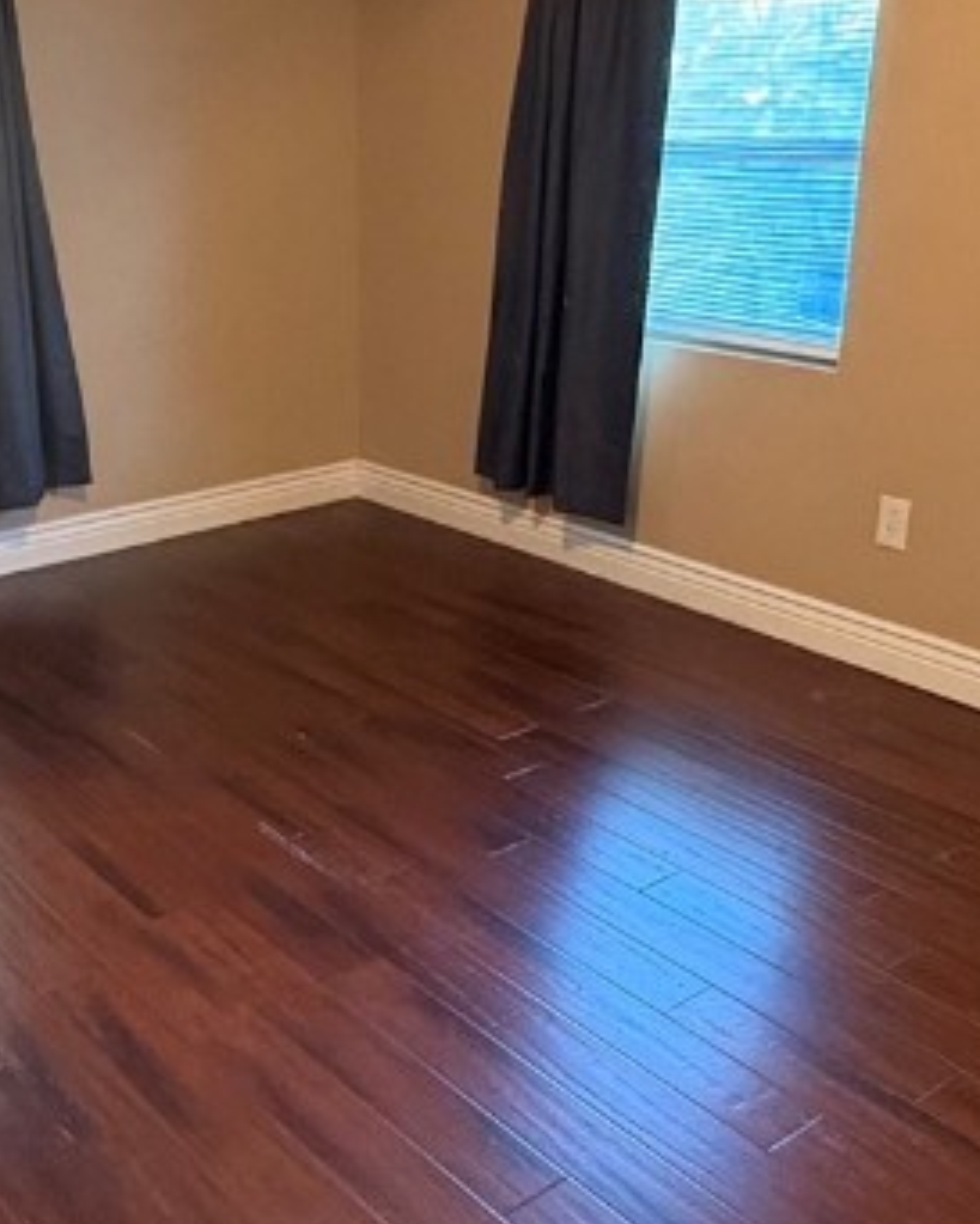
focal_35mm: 41
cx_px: 309
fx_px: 1486
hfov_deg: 36.1
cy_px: 617
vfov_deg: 44.8
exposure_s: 1/40
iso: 640
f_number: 2.2
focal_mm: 2.22
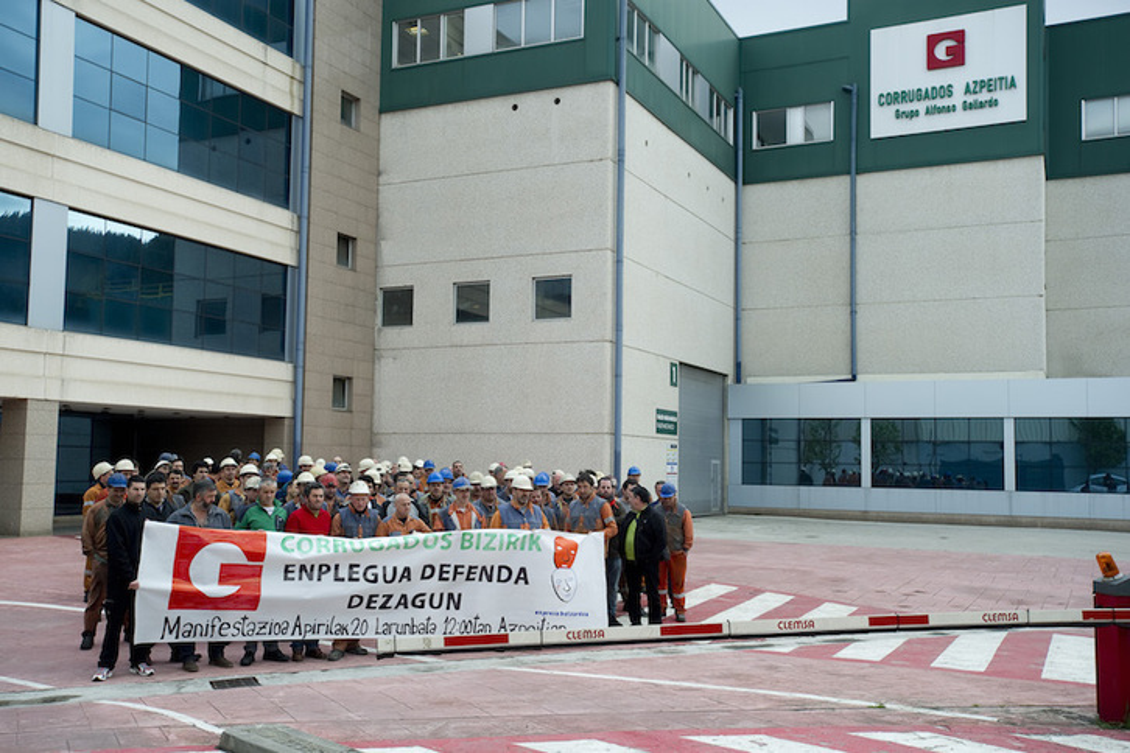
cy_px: 376
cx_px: 565
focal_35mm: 35
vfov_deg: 37.9
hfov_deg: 54.4
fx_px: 1099
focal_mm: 35
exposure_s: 1/200
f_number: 6.3
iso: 200
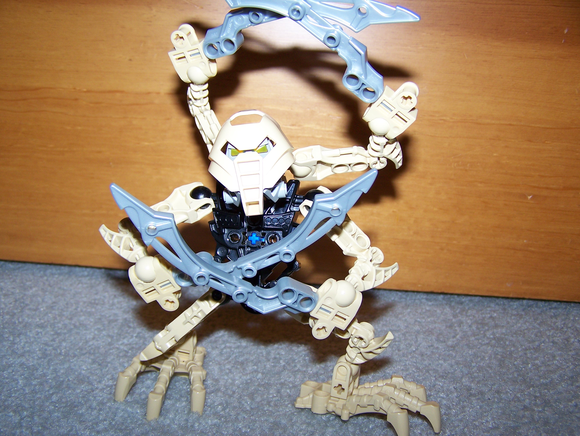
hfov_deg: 48.9
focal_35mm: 38
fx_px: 637
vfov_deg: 37.8
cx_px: 290
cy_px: 218
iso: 80
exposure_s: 1/60
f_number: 2.8
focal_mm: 6.3
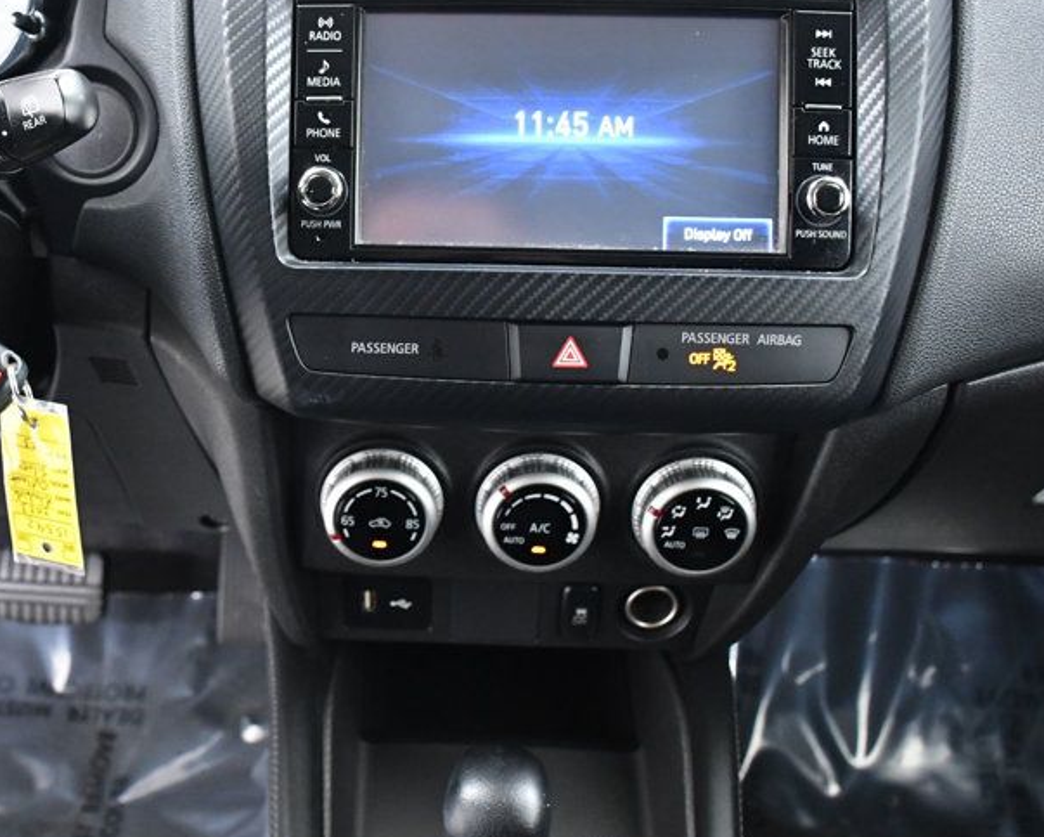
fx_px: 1329
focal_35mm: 43
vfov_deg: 34.7
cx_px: 296
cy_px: 317
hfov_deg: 41.9
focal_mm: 18
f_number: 4
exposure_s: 1/60
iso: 2500
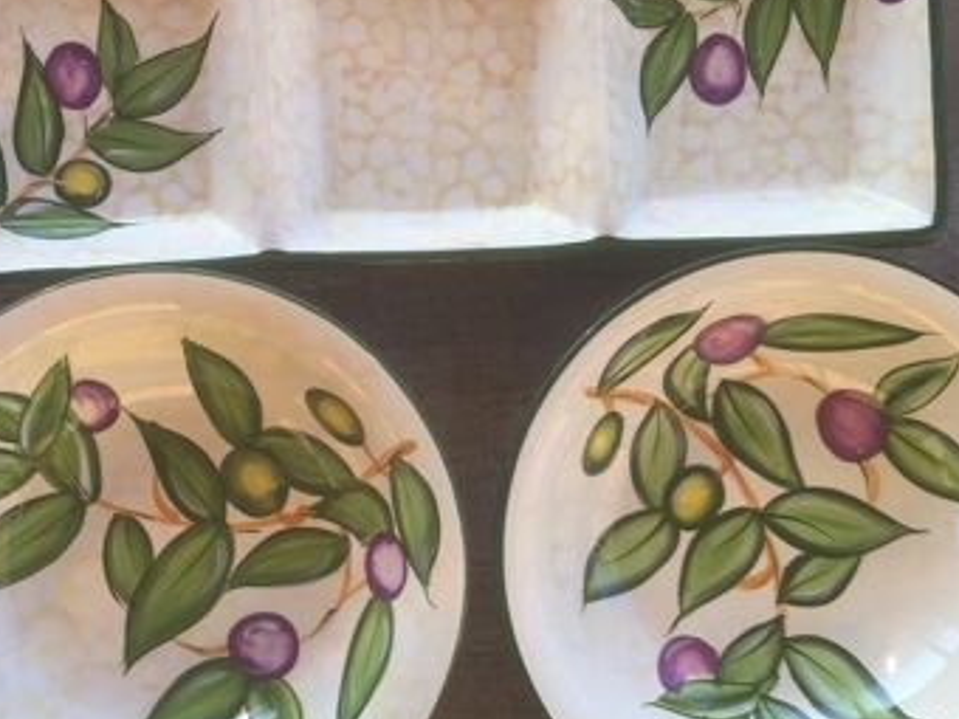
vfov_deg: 35.1
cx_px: 406
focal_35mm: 41
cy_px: 352
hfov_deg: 45.6
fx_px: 1136
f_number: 2.2
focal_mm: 4.15
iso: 32
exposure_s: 1/100
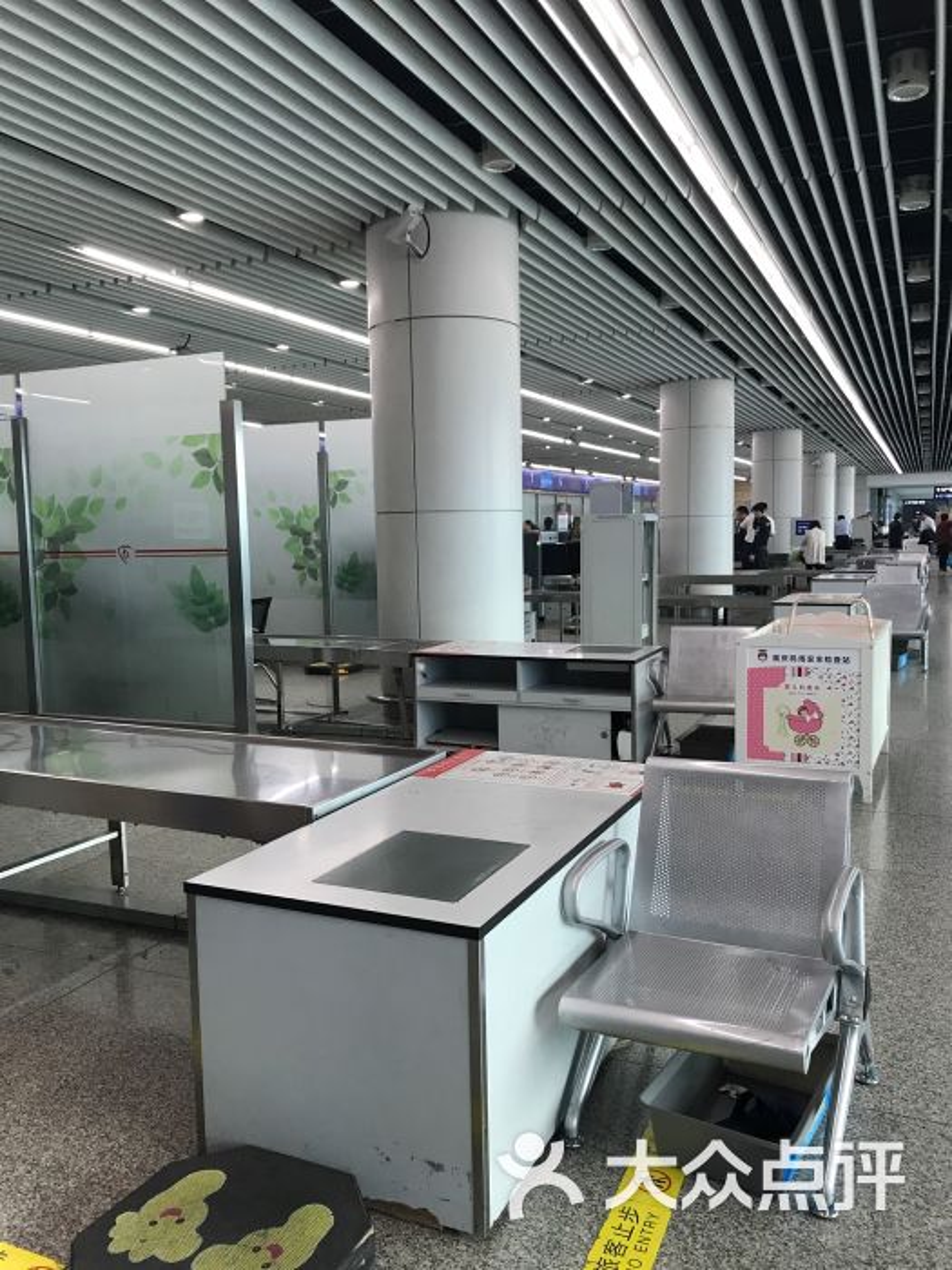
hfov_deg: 49.7
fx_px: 1027
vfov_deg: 63.4
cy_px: 635
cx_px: 476
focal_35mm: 28
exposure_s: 1/33
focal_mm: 3.99
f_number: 1.8
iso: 25
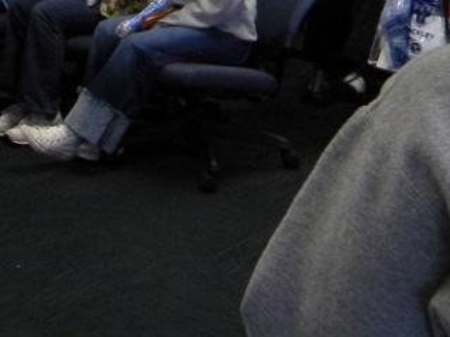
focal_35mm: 90
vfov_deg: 15.4
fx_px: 1170
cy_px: -135
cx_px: -102
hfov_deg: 20.3
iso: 209
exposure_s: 1/60
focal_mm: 5
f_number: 3.5
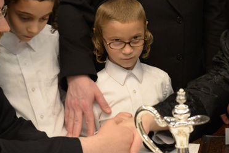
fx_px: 840
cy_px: 111
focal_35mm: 132
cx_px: 163
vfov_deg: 10.4
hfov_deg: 15.5
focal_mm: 48
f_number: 5.6
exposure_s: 1/40
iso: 2000
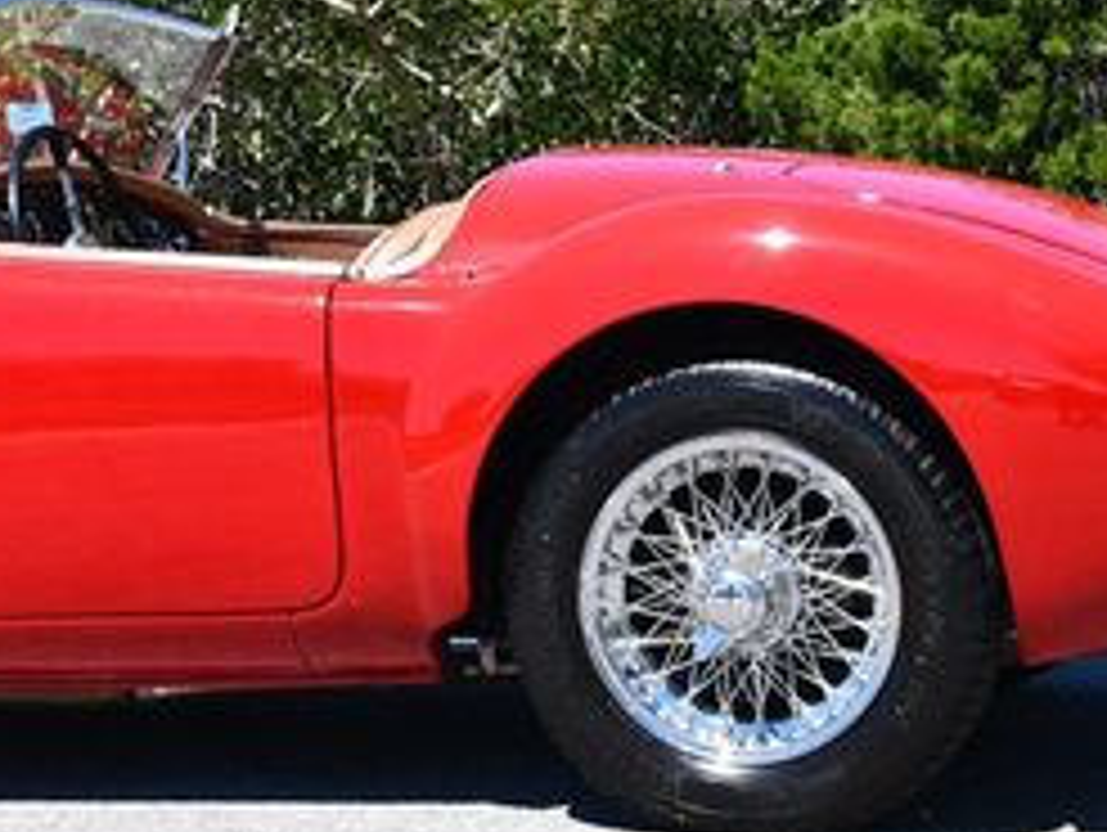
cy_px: 63
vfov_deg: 12.8
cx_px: 297
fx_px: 3681
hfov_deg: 17.0
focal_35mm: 115
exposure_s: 1/250
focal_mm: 23
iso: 125
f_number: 8
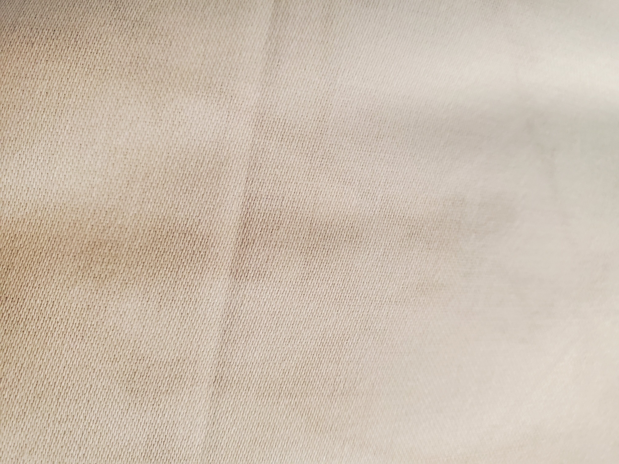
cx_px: 310
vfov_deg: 53.1
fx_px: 465
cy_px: 232
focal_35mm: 26
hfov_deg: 67.3
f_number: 2.4
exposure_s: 1/40
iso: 250
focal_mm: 4.3
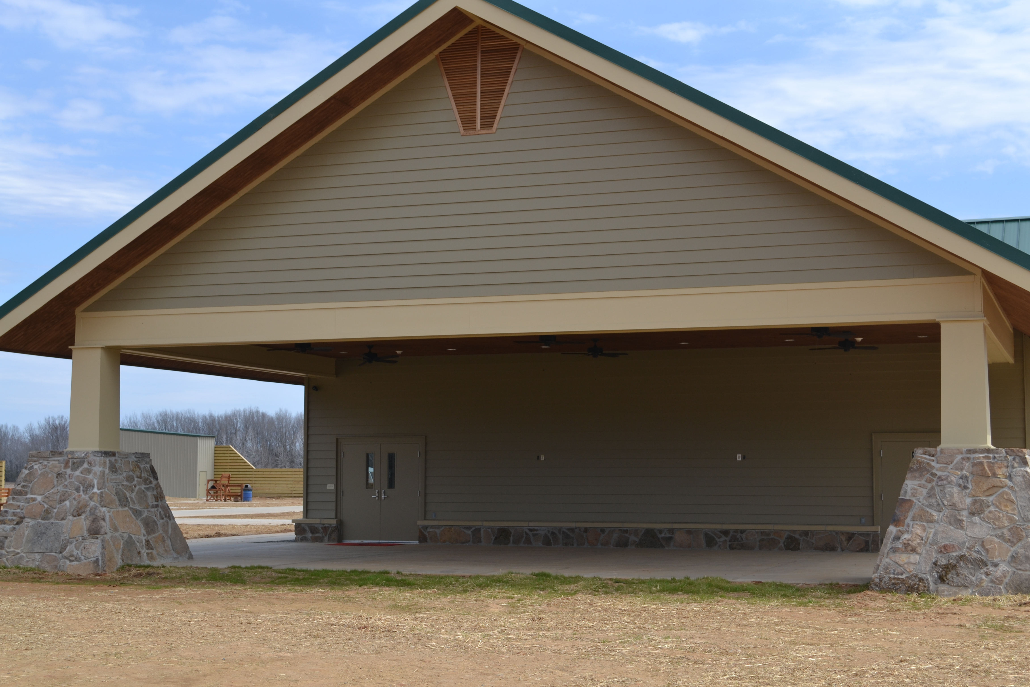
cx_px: 515
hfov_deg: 37.9
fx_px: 1502
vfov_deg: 25.8
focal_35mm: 52
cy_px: 344
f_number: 8
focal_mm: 35
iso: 100
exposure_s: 1/250
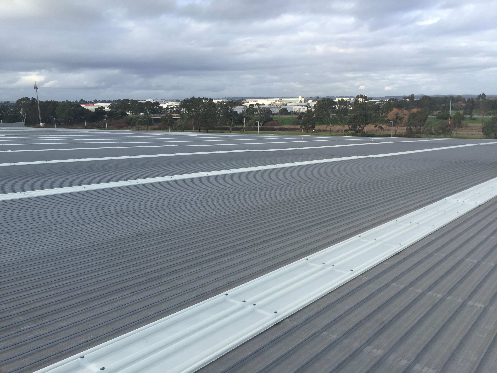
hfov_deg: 61.7
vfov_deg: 48.2
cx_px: 248
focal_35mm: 29
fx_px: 416
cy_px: 186
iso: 32
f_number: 2.2
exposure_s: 1/581
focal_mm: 4.15
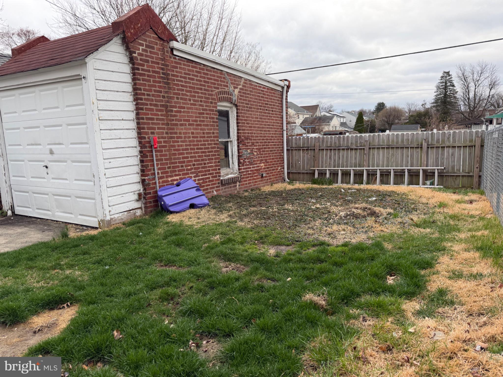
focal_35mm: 24
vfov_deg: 56.8
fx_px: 349
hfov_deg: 71.6
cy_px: 188
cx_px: 252
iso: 100
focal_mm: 6.76
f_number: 1.78
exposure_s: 1/356
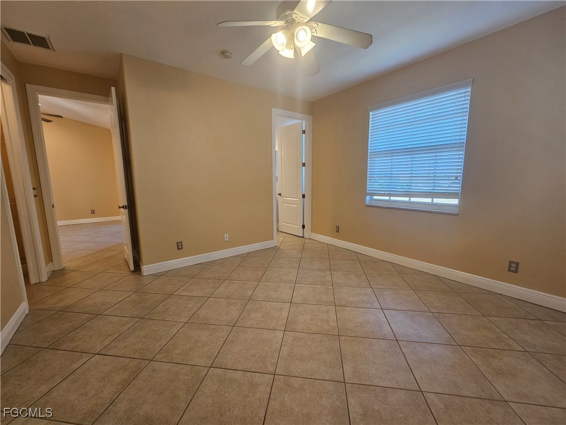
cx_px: 283
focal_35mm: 13
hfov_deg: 106.2
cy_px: 212
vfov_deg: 89.9
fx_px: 213
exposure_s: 1/60
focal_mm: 2.2
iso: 100
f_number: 2.2
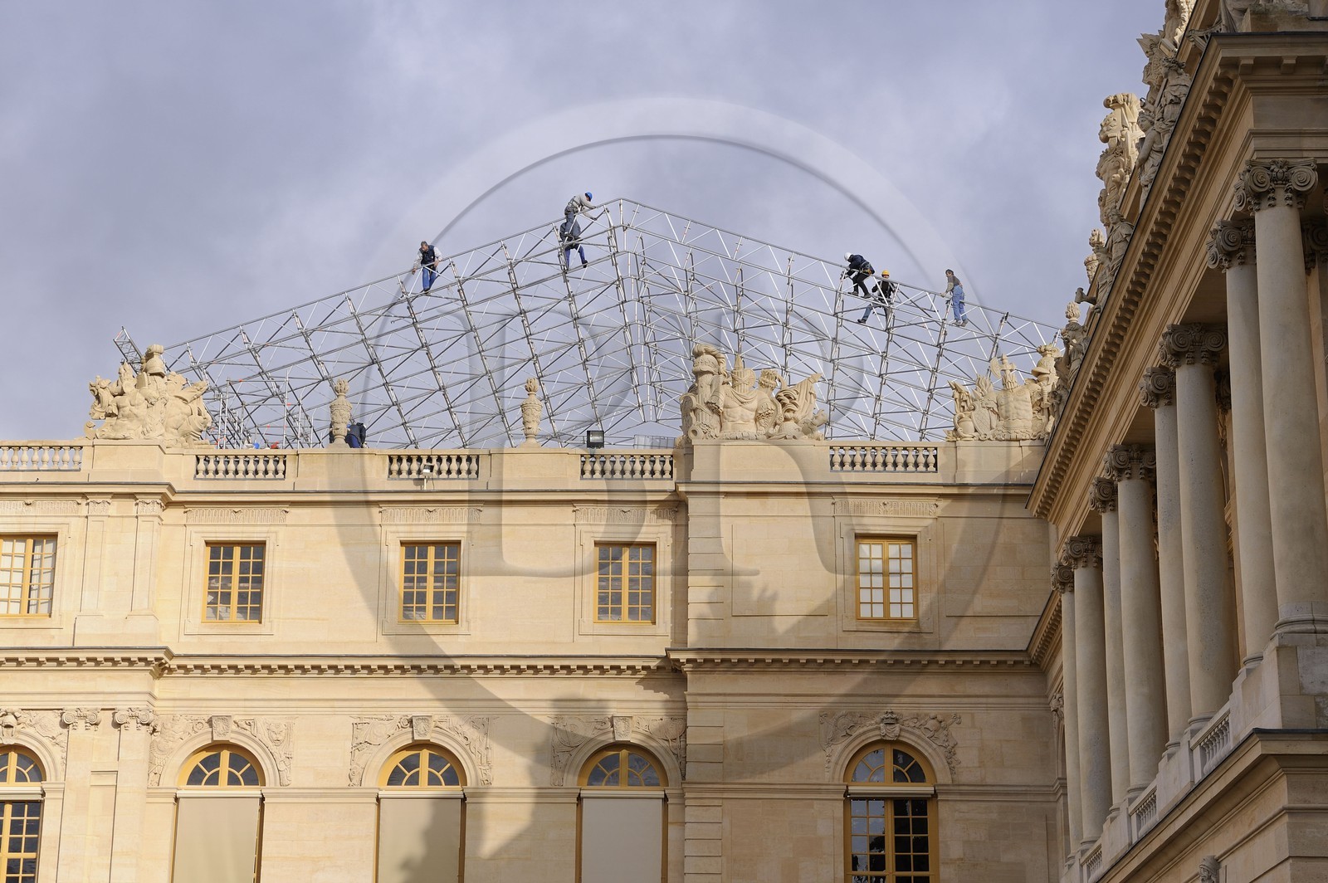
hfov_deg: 28.9
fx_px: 2580
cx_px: 664
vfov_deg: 19.4
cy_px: 442
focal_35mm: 70
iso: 200
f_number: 14
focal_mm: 70
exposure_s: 1/160
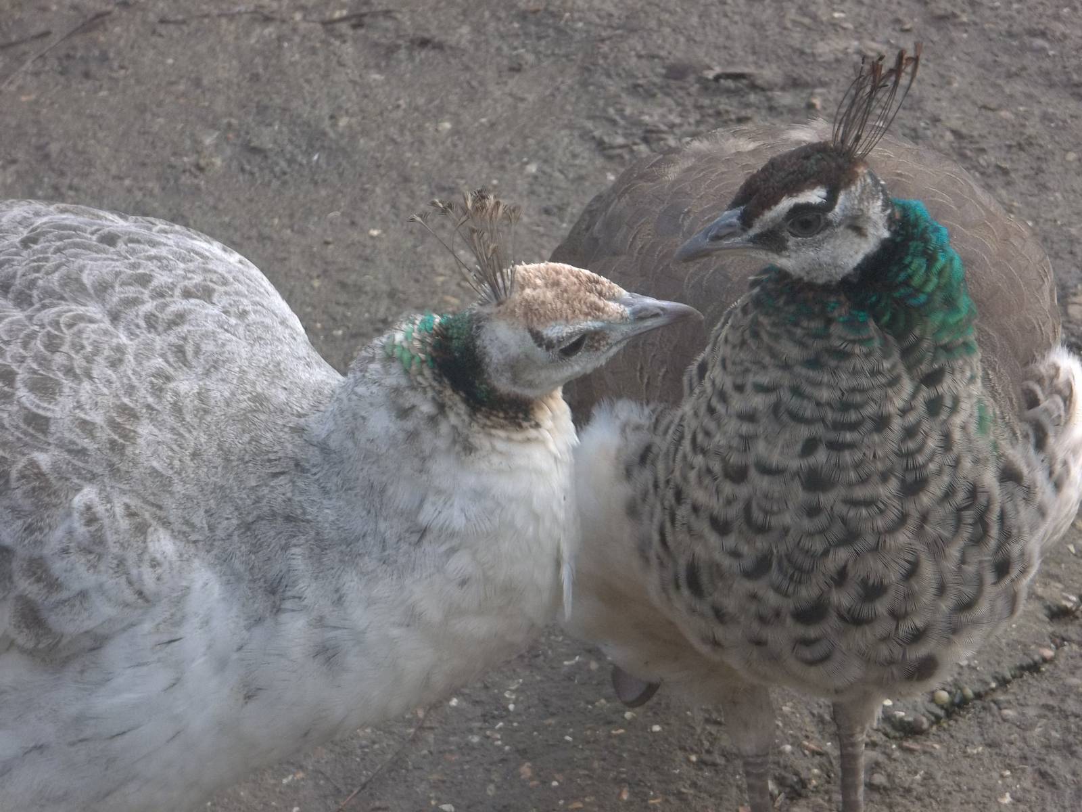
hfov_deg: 12.0
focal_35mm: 165
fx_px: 5157
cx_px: 541
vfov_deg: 9.0
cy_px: 406
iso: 154
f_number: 5.9
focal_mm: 29.5
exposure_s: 1/80
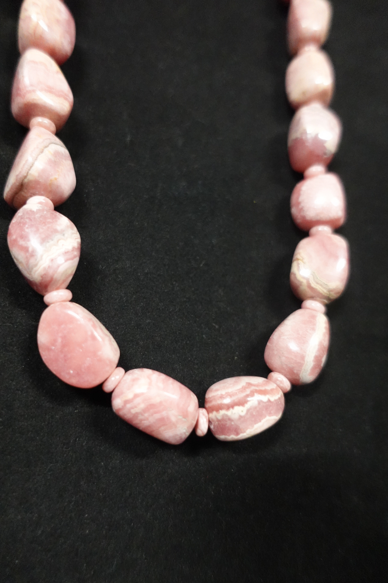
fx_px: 388
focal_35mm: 24
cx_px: 194
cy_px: 292
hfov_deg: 53.1
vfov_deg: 73.7
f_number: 1.8
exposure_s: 1/200
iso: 3200
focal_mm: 9.4
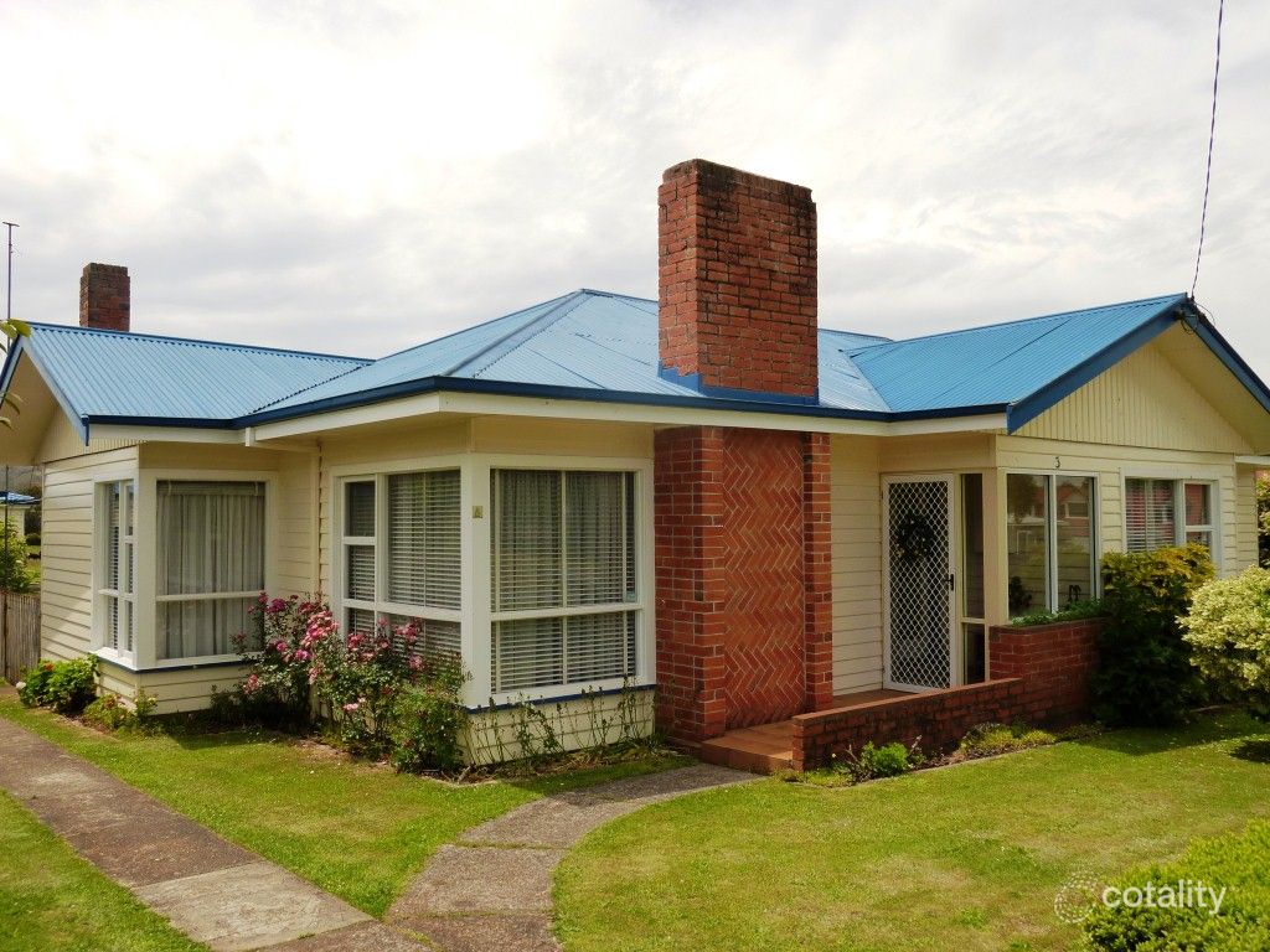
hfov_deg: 61.7
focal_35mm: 29
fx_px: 1064
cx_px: 635
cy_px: 476
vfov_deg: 48.2
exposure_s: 1/640
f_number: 3.5
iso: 125
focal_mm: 5.2
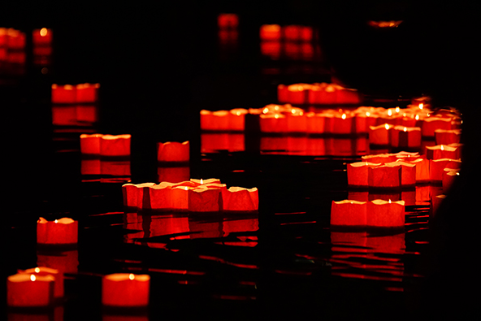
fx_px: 4063
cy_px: 161
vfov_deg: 4.5
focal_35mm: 304
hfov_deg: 6.8
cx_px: 242
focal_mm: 200
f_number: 2.8
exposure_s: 1/125
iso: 1250
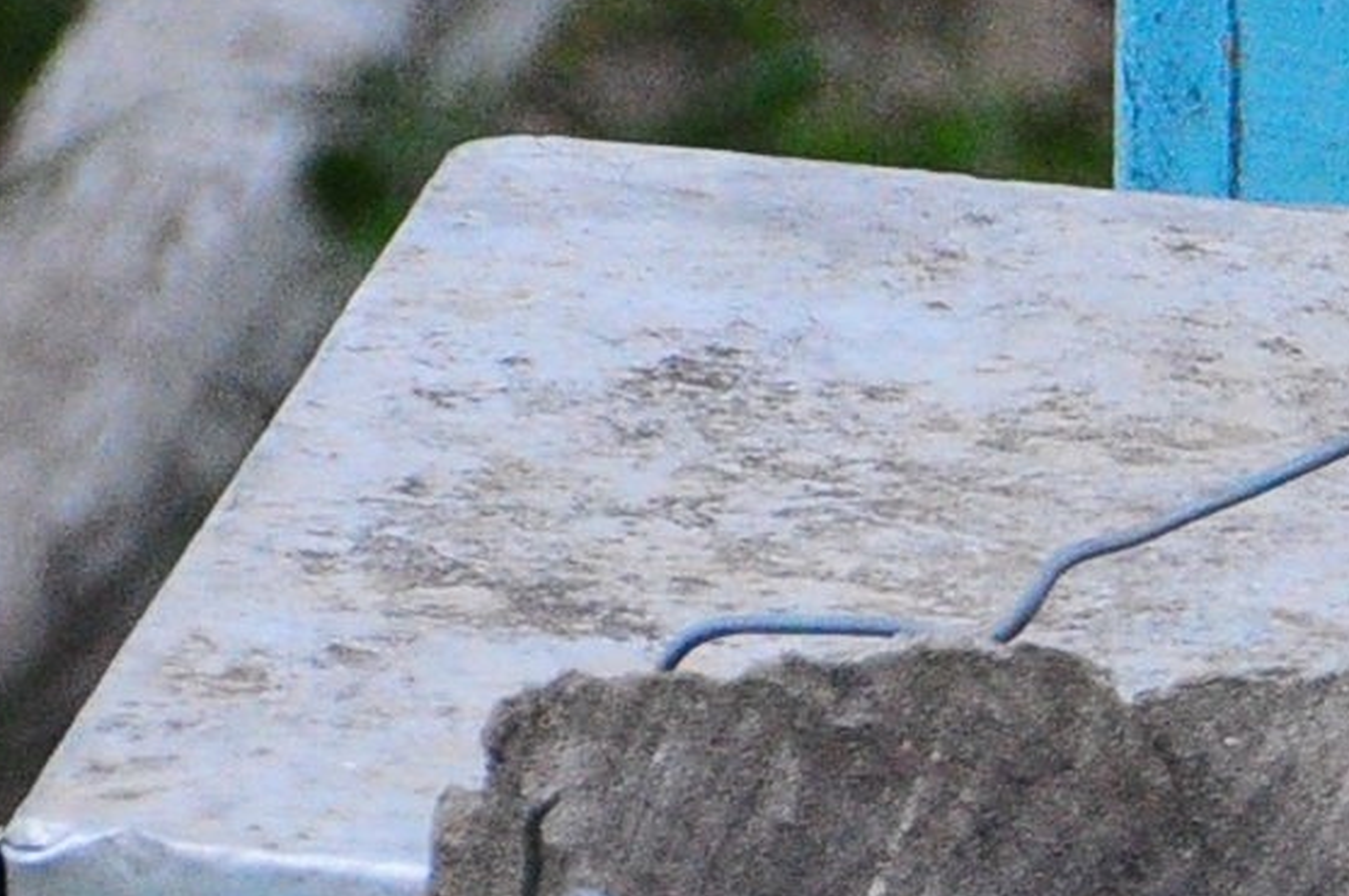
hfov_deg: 3.4
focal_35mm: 606
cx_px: 3204
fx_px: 22681
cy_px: 2189
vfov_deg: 2.3
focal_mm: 70
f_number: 5.3
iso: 1600
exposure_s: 1/640
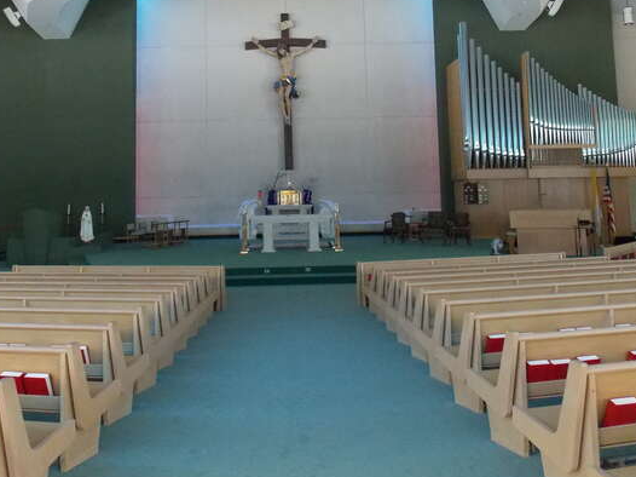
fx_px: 643
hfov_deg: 52.6
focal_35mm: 35
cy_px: 122
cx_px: 296
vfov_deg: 39.6
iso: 400
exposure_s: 1/20
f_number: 3.1
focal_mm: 4
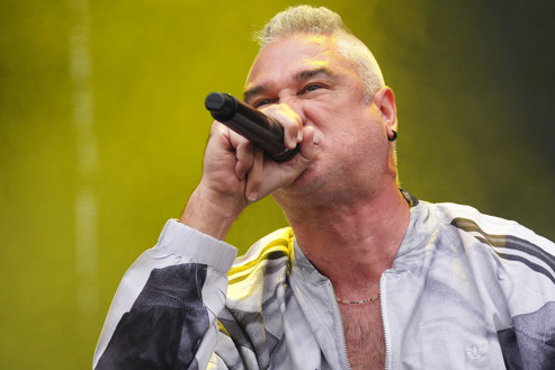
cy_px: 206
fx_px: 4318
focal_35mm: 280
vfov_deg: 4.9
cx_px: 323
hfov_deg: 7.4
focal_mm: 200
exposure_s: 1/1250
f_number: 5
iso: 800
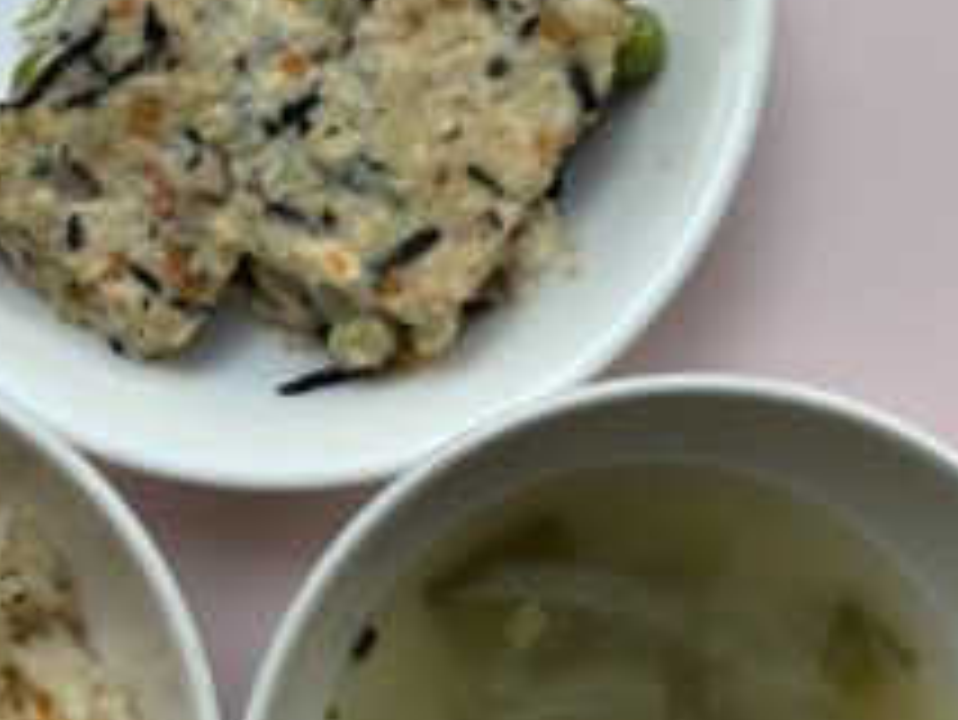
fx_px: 1689
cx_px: 225
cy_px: 412
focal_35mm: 61
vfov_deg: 24.0
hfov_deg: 31.0
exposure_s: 1/123
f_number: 1.8
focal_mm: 4.25
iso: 25
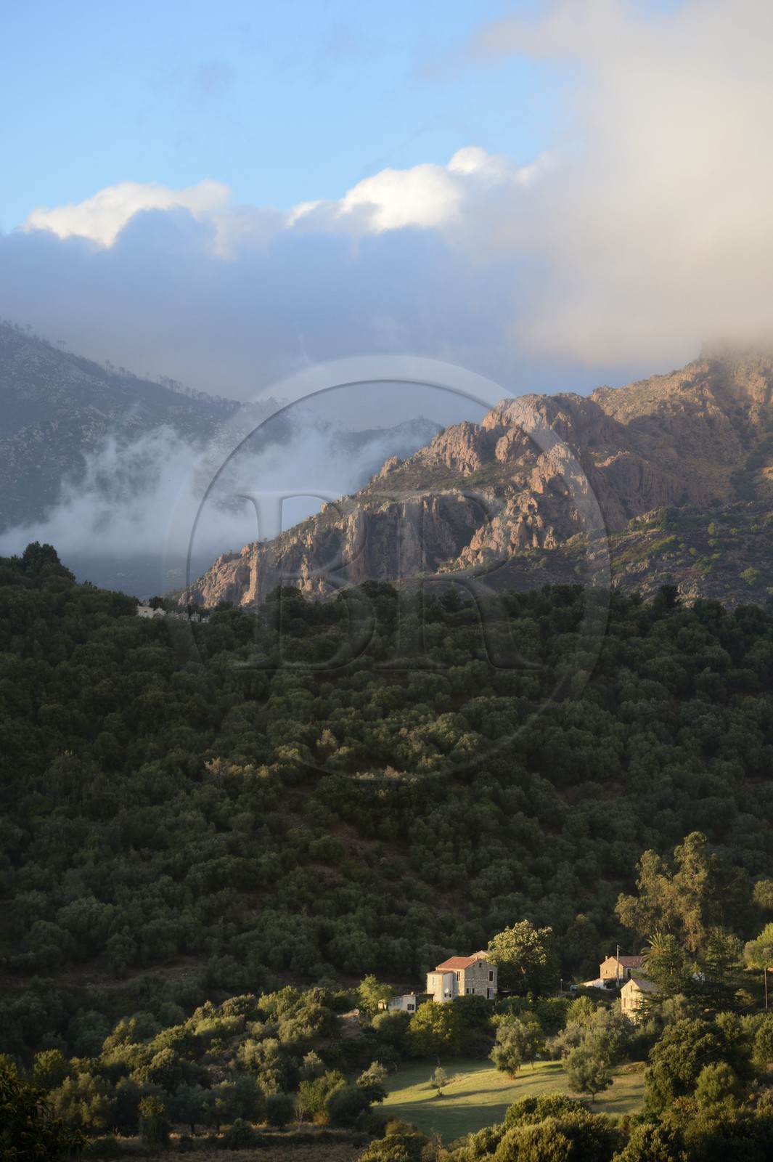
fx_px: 4997
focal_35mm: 155
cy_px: 581
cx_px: 386
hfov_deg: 8.8
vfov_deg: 13.3
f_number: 5.6
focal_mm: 155
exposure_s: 1/200
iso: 200
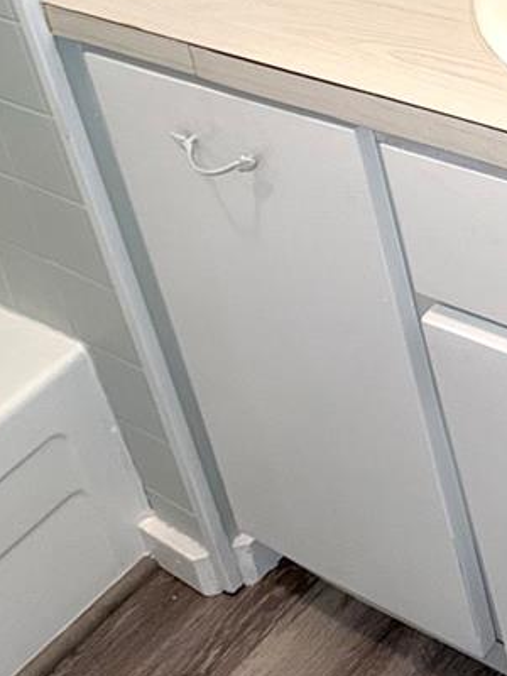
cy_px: -140
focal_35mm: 72
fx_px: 1406
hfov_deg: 19.3
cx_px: 610
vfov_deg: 24.4
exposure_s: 1/34
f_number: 1.78
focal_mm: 6.76
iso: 64
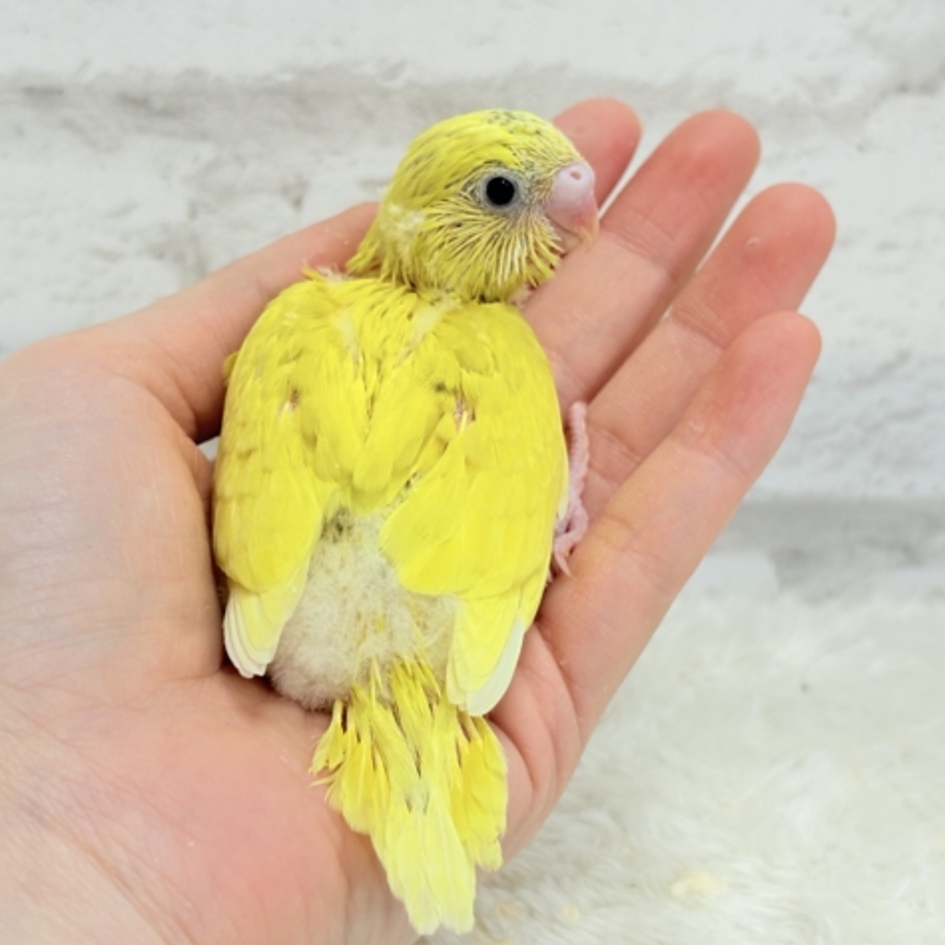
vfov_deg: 27.7
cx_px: 459
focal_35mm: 62
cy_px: 476
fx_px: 1915
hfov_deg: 27.7
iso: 32
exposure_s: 1/50
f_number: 1.6
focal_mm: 5.96
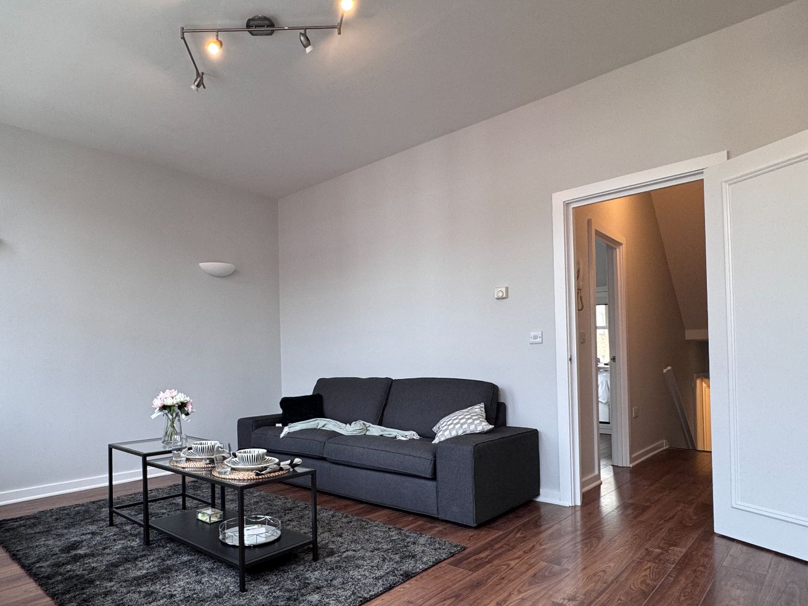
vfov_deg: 60.6
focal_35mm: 22
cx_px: 322
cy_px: 359
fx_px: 513
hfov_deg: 75.5
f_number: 2.2
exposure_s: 1/100
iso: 125
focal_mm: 2.22
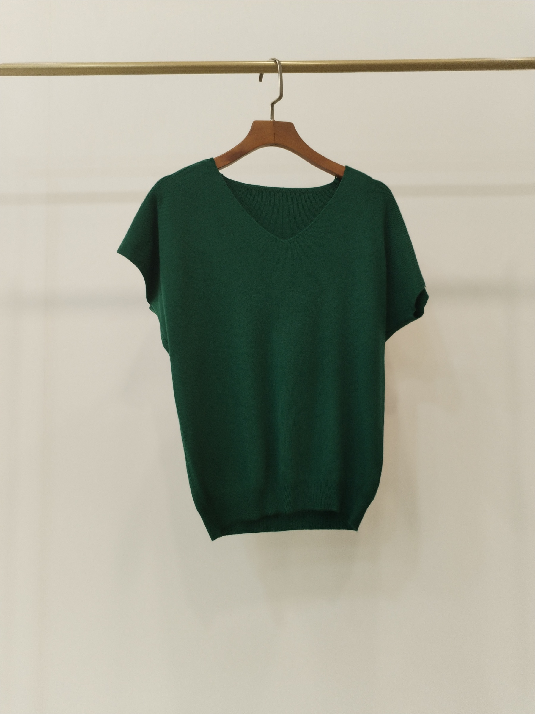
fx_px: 598
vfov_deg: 61.7
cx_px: 268
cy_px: 357
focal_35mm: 29
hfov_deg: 48.2
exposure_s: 1/60
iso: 330
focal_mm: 4.75
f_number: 1.8
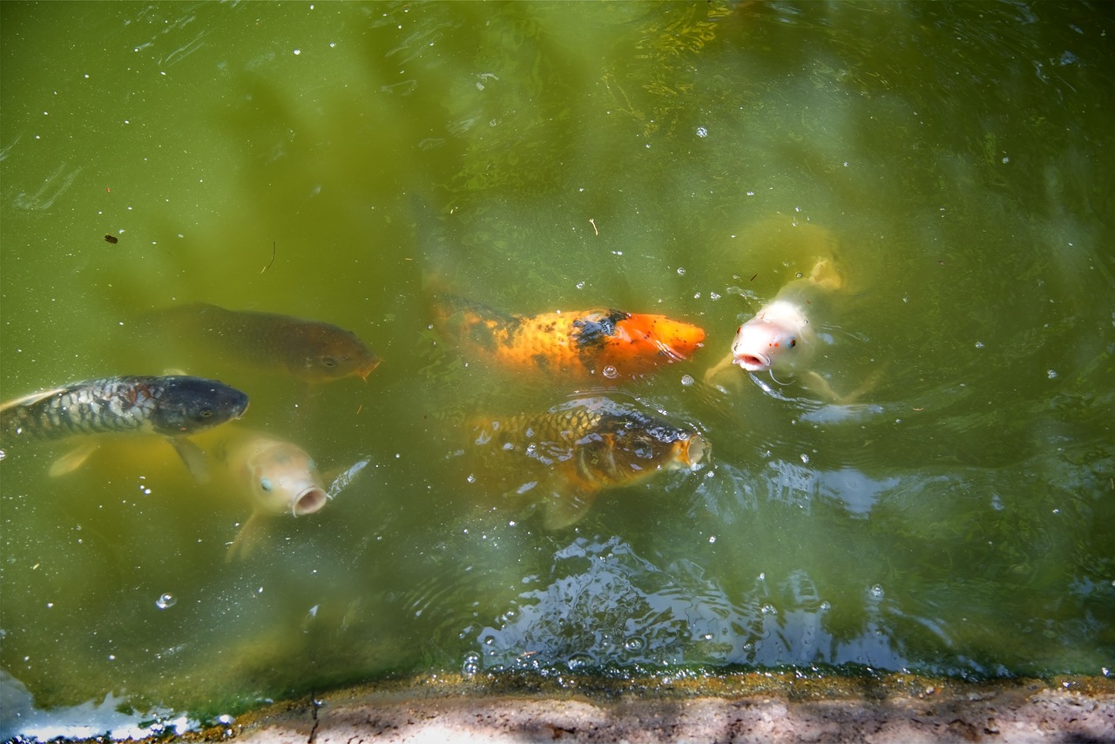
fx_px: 1611
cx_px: 558
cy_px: 372
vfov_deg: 26.0
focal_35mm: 52
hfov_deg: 38.2
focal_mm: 52
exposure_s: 1/125
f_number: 4
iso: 110
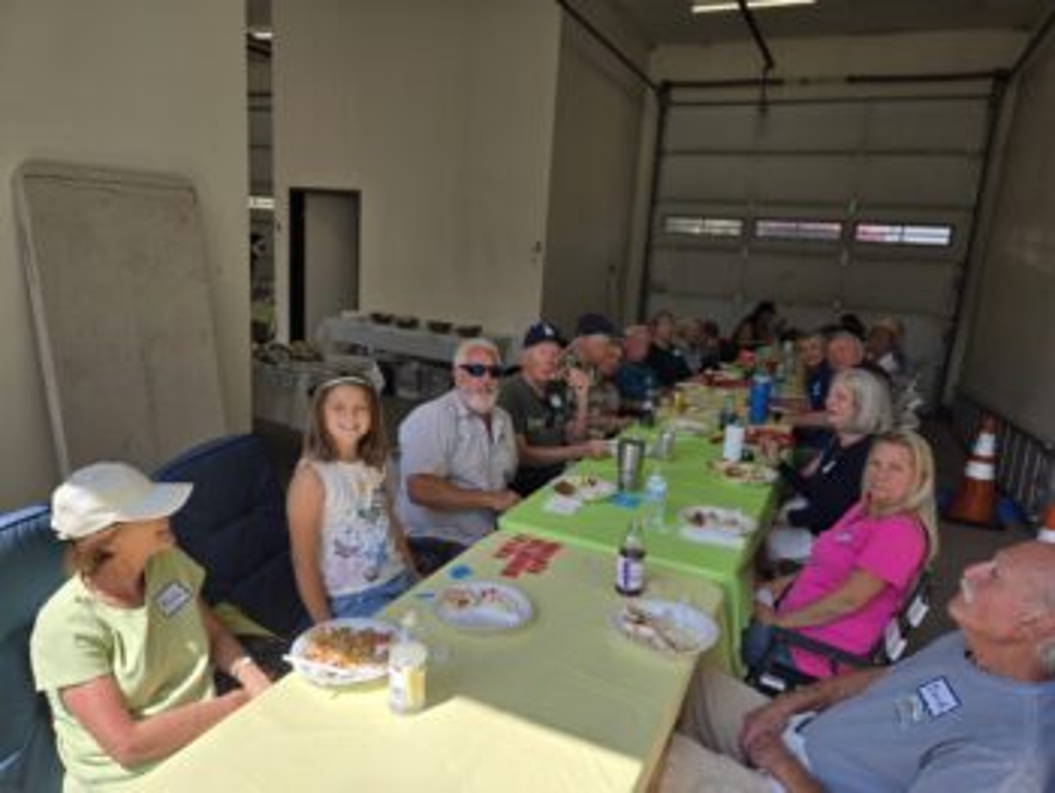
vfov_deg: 58.9
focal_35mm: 23
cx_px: 528
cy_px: 396
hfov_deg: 73.9
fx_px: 701
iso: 25
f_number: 1.8
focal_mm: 5.4
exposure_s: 1/1501
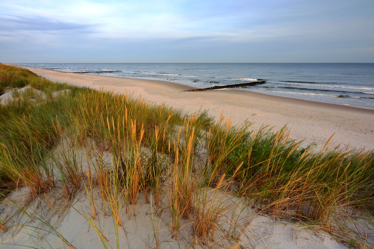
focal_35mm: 18
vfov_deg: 67.4
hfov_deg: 90.0
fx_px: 187
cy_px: 124
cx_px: 187
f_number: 11
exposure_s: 1/5
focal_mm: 12
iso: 400
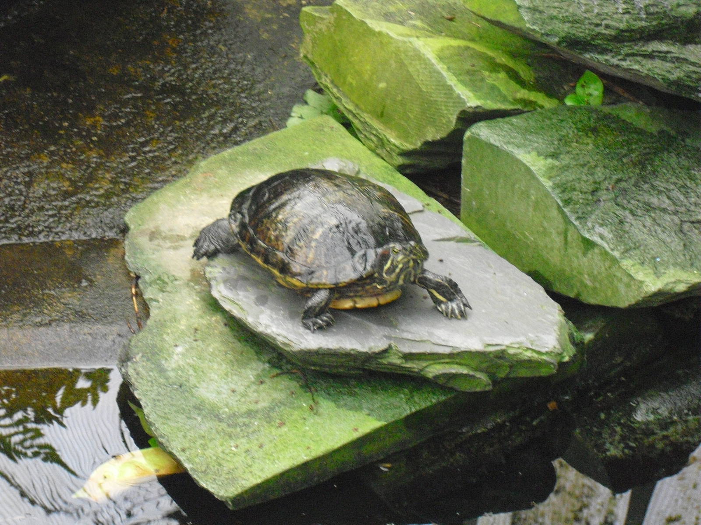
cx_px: 350
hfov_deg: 18.4
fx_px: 2167
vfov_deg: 13.8
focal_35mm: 107
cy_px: 262
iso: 800
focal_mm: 18.9
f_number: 5.6
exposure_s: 1/50
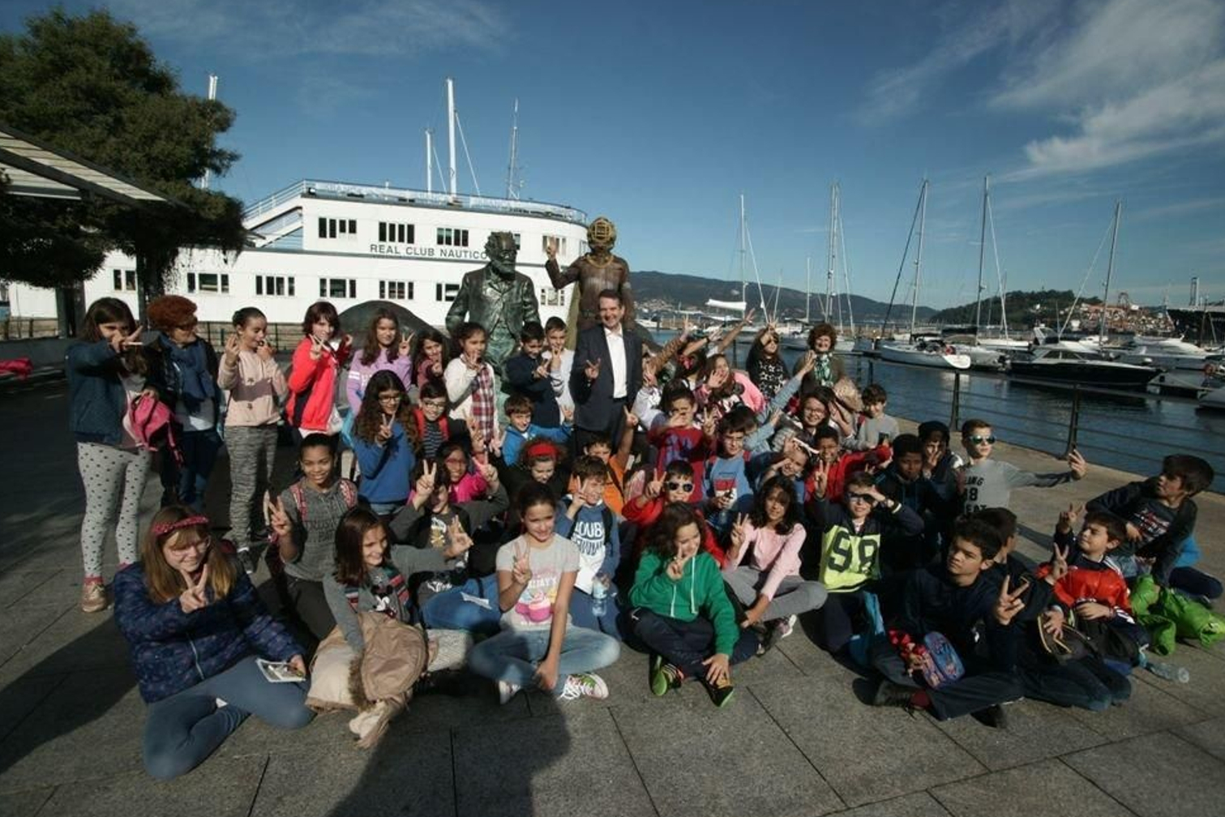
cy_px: 398
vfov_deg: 67.4
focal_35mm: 18
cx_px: 622
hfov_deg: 90.0
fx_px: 613
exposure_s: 1/320
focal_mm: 17
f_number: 9
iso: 100
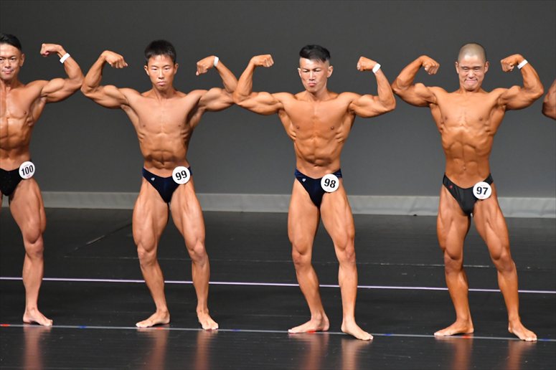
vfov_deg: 4.0
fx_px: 5326
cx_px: 278
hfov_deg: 6.0
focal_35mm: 345
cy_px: 185
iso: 5000
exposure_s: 1/400
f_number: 5.6
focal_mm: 230
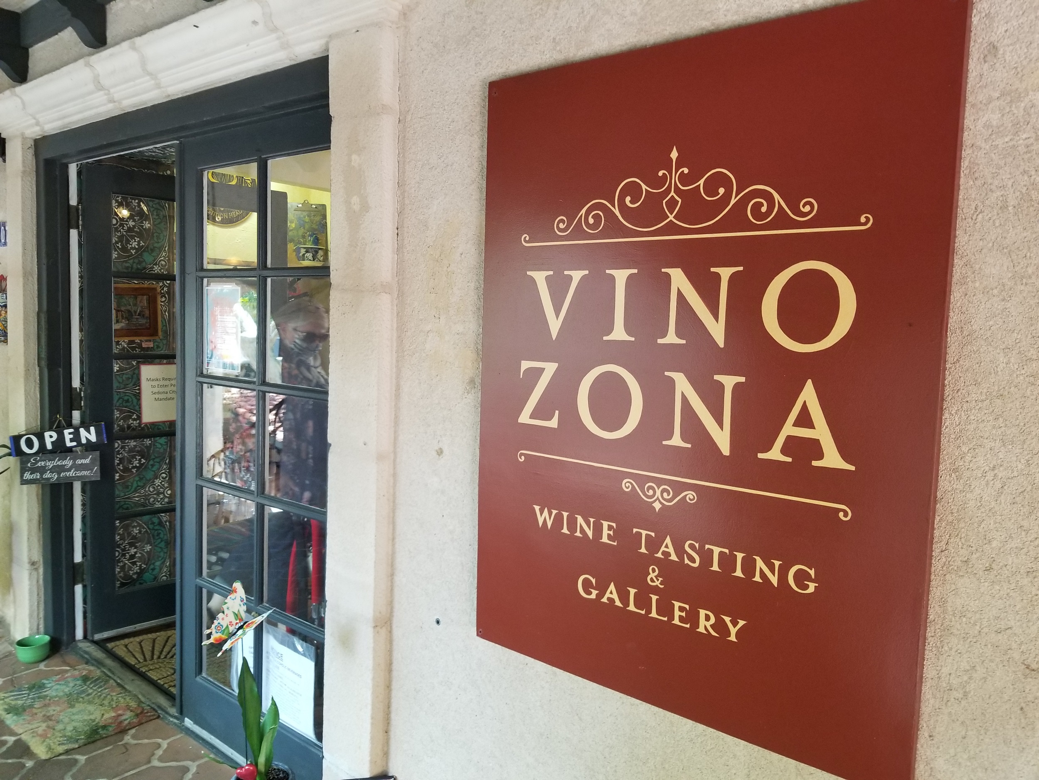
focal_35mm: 26
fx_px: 780
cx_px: 520
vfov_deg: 53.1
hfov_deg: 67.3
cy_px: 390
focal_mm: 4.3
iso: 200
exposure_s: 1/40
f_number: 1.7
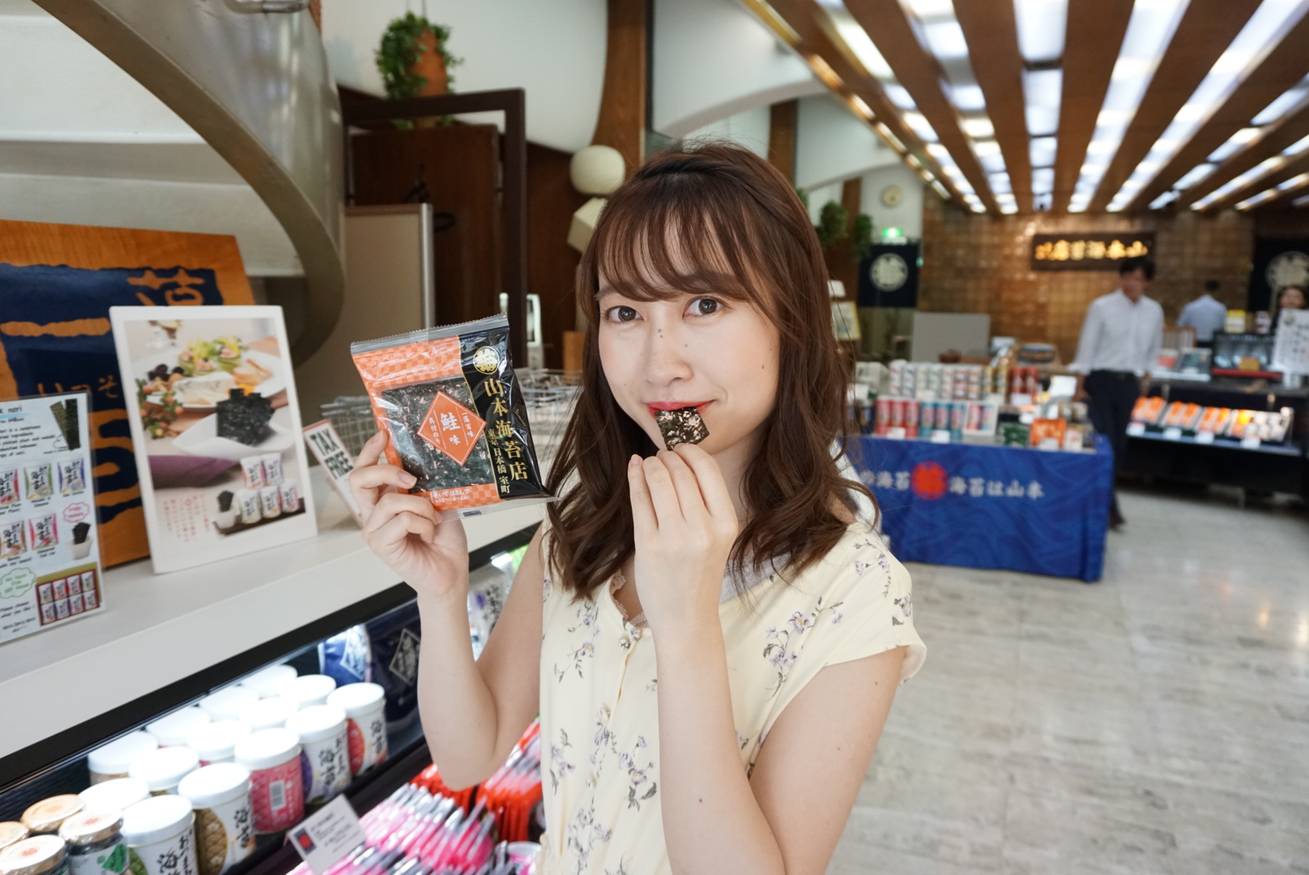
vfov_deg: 50.5
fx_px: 928
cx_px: 654
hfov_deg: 70.4
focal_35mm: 26
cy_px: 438
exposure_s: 1/160
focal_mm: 17
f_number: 4
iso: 1250
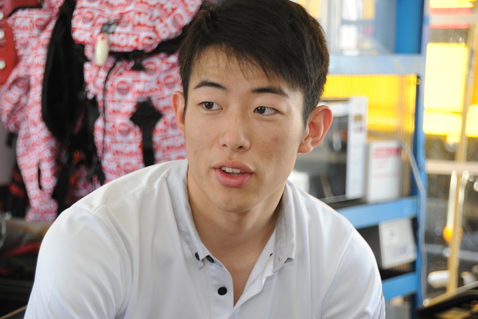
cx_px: 239
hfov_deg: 22.6
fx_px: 1195
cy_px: 160
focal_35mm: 90
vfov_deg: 15.2
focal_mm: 90
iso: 200
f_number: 5.3
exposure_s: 1/90
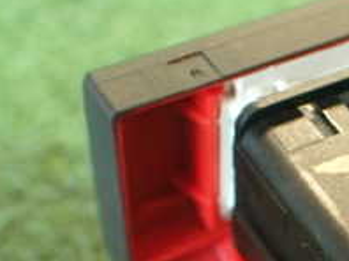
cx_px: 400
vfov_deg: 15.0
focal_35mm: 97
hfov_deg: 19.3
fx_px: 977
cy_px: 250
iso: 500
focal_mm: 5.79
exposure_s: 1/30
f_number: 2.4
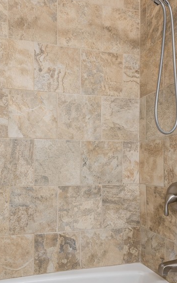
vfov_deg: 67.6
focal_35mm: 27
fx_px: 208
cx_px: 54
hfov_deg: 45.1
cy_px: 171
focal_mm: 14
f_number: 9.5
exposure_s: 1/4
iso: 400
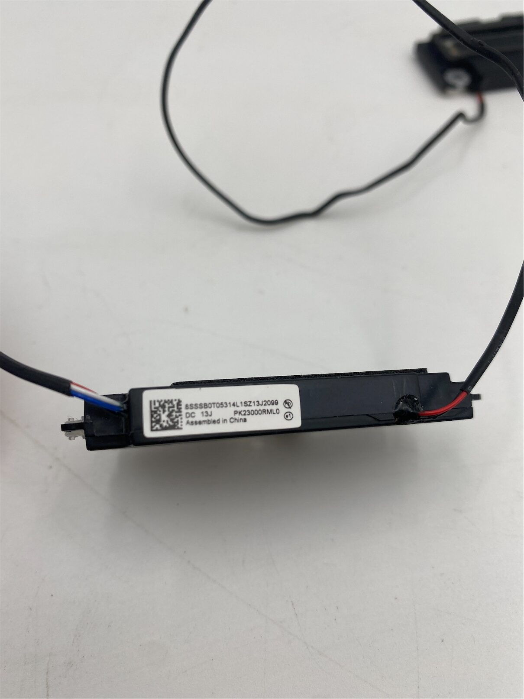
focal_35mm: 26
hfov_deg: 53.1
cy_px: 350
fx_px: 525
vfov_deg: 67.3
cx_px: 262
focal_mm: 4.25
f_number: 1.8
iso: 32
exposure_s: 1/273
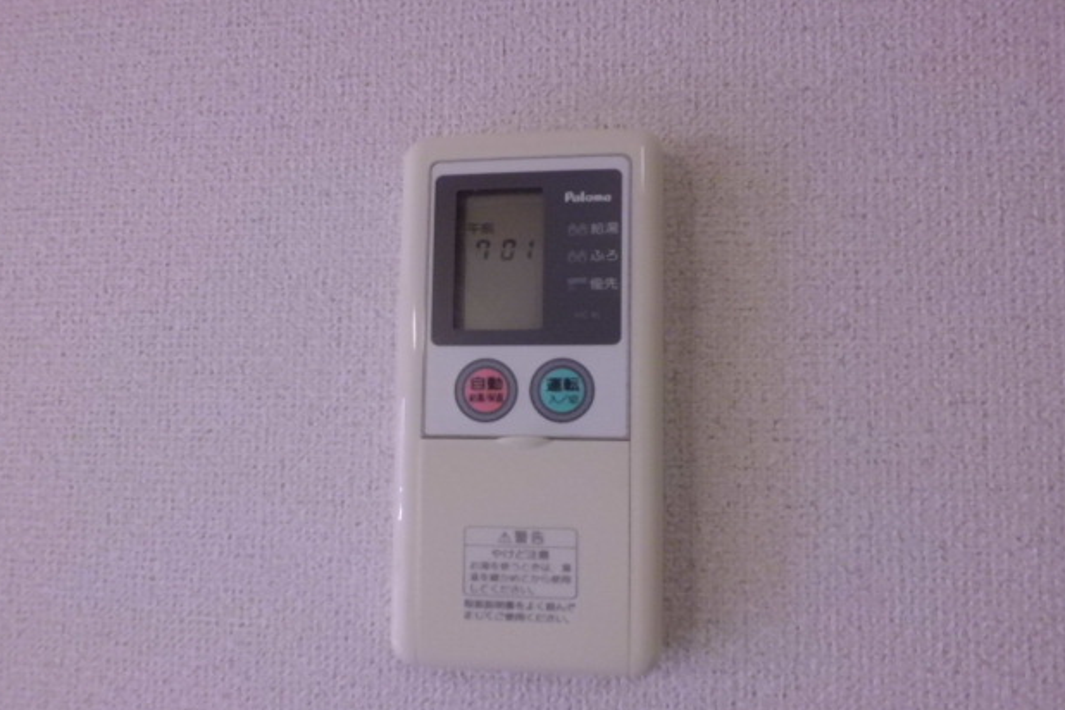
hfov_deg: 65.5
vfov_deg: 46.4
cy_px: 386
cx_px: 529
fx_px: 828
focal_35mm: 28
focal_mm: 4.7
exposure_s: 1/100
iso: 400
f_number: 2.8
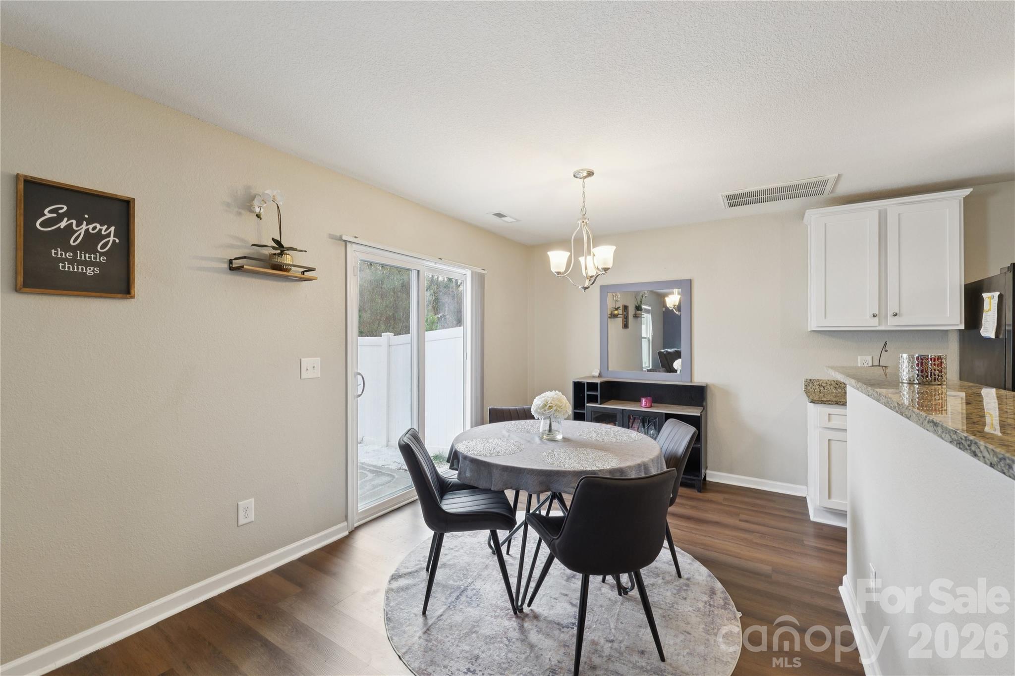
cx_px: 508
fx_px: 395
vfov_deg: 81.2
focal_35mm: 14
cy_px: 338
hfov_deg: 104.3
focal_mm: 14
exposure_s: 1/10
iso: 250
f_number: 9
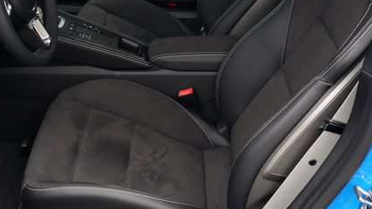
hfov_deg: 37.2
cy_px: 52
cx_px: 208
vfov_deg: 21.2
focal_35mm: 56
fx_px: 552
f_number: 4.5
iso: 800
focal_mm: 19.6
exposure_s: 1/30
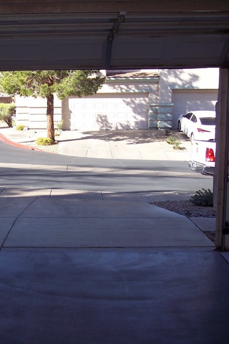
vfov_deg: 36.3
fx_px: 525
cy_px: 170
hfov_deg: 24.0
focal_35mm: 55
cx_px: 31
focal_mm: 8
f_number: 3.4
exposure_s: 1/350
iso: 100
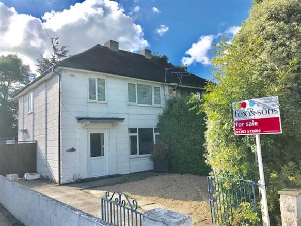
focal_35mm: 28
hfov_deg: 63.5
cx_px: 150
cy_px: 113
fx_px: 243
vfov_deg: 49.7
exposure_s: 1/1842
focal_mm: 3.99
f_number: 1.8
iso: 20
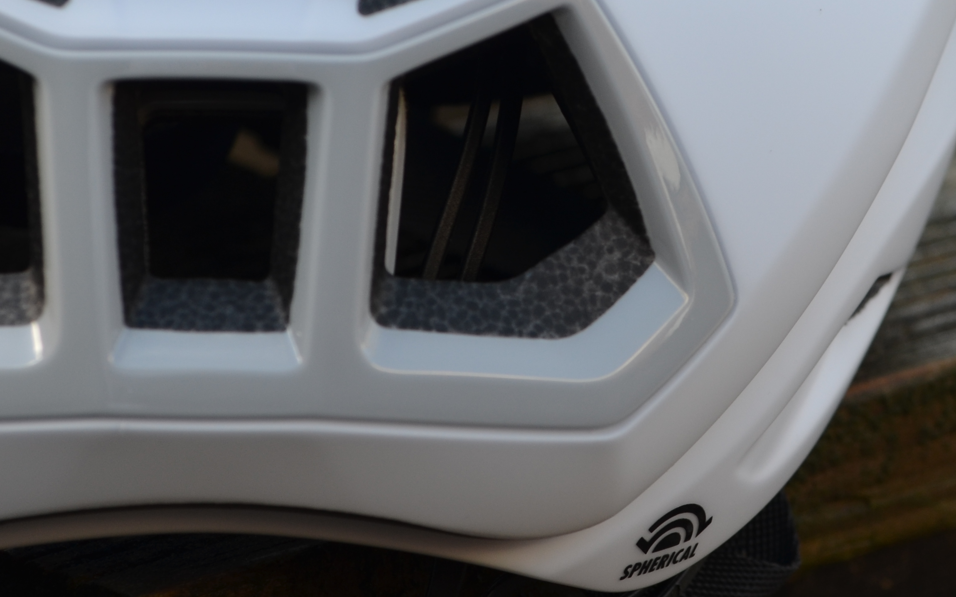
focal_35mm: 343
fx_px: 8939
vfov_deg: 3.8
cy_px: 34
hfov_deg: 6.1
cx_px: 586
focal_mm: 105
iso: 200
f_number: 6.3
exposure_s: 1/160
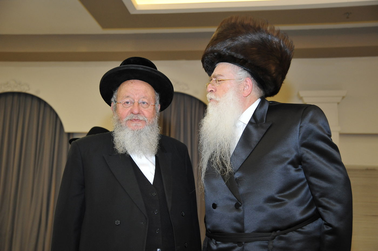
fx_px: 504
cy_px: 126
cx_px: 189
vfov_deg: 28.0
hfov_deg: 41.1
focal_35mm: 48
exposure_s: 1/125
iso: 2000
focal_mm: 48
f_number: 4
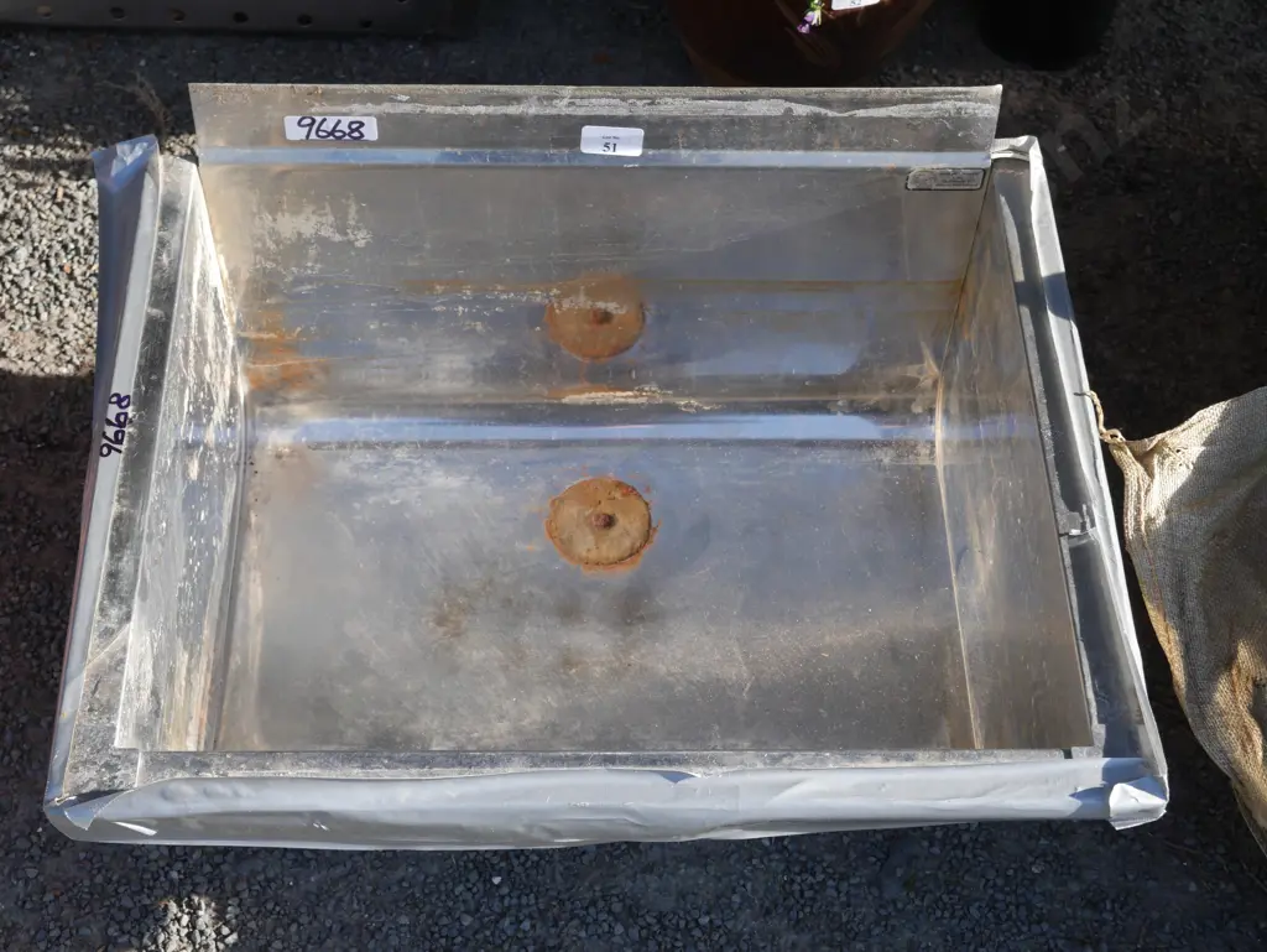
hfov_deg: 34.3
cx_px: 634
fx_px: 2051
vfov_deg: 26.1
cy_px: 476
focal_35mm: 56
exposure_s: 1/160
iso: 200
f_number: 7.1
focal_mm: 28
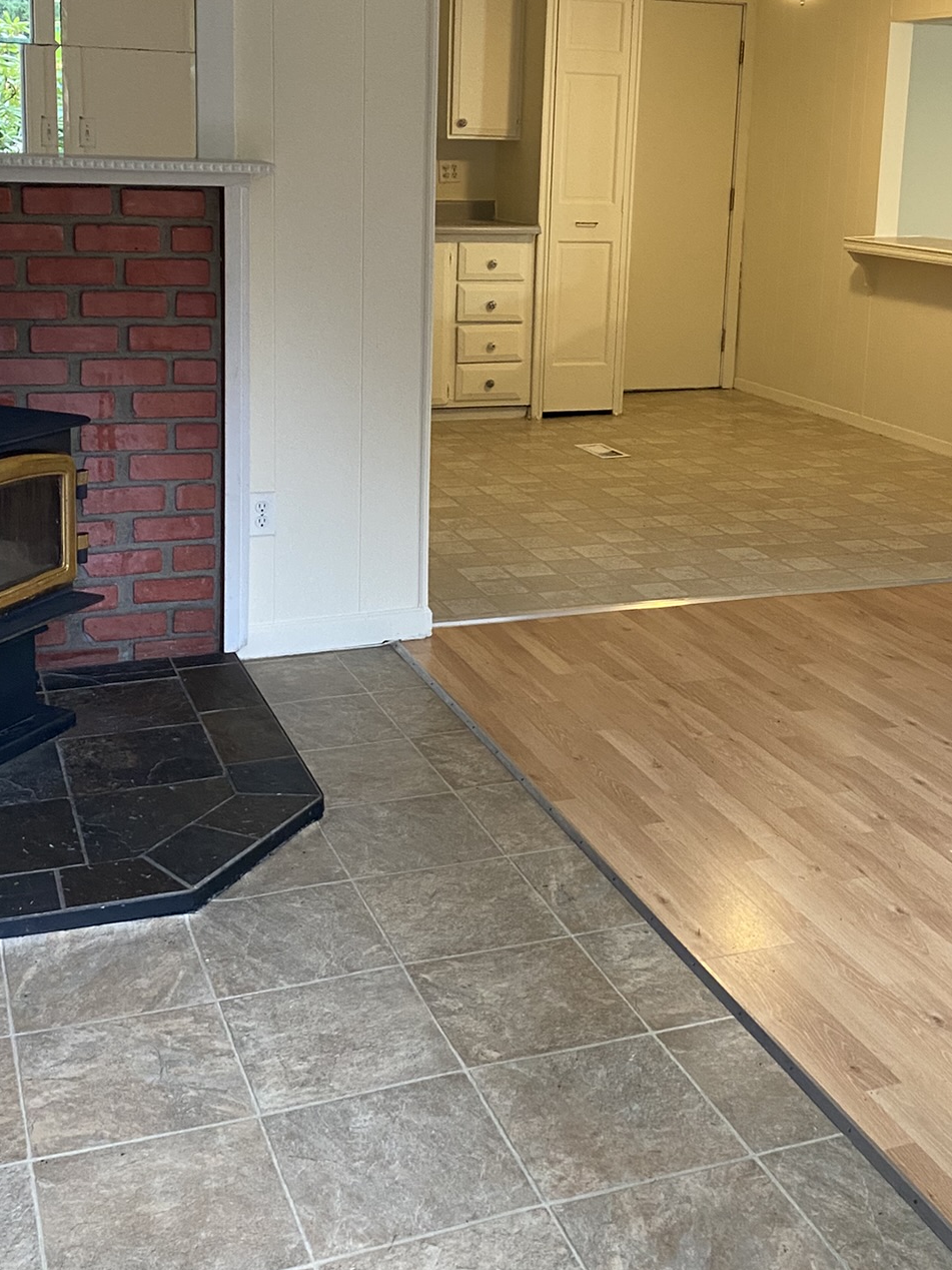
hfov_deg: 34.3
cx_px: 479
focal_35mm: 42
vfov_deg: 44.3
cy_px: 449
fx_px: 1540
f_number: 1.8
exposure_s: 1/60
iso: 250
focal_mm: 4.25
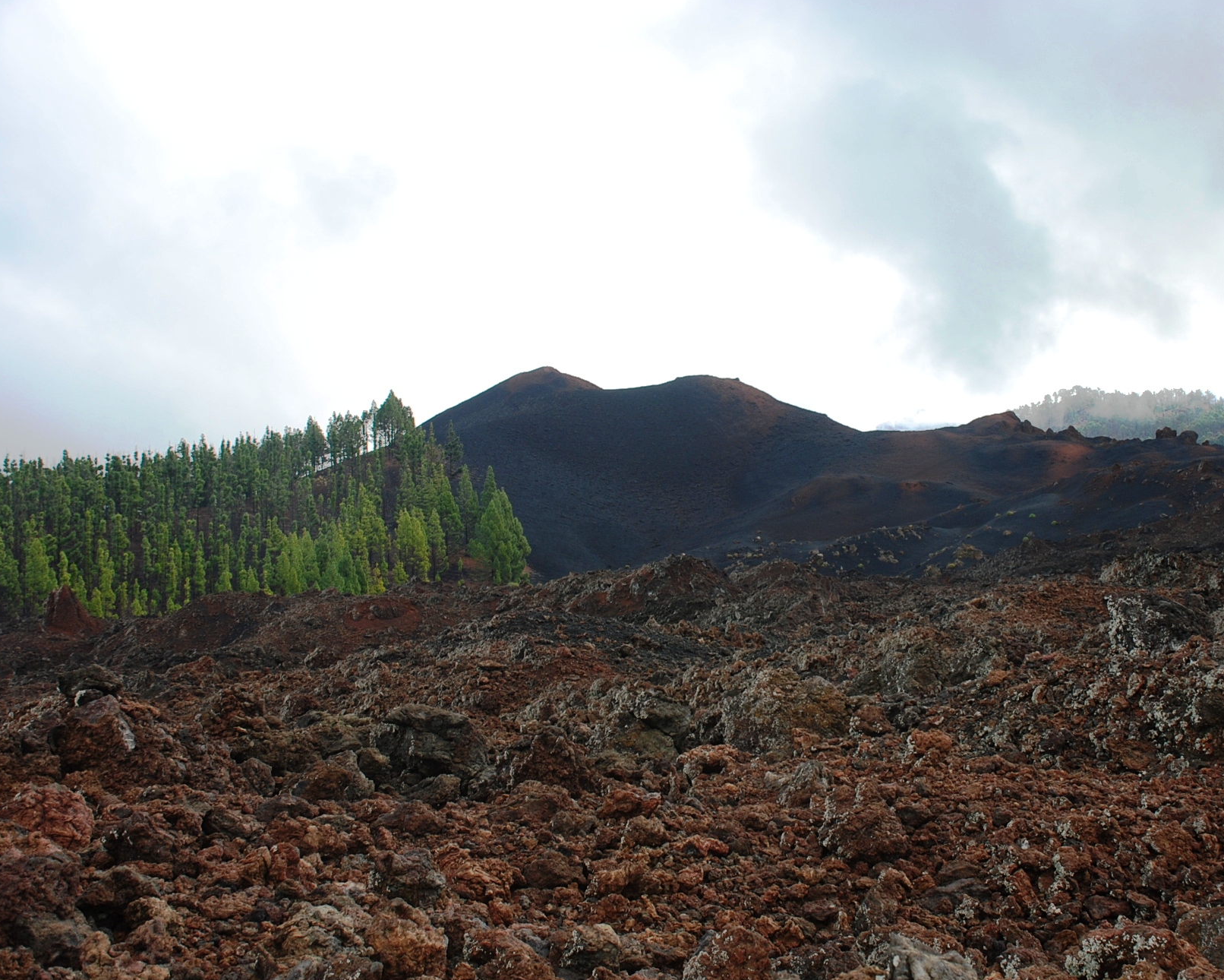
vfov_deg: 34.2
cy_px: 489
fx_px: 1594
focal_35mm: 44
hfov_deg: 41.9
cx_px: 713
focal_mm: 26
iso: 100
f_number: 5.6
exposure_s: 1/200
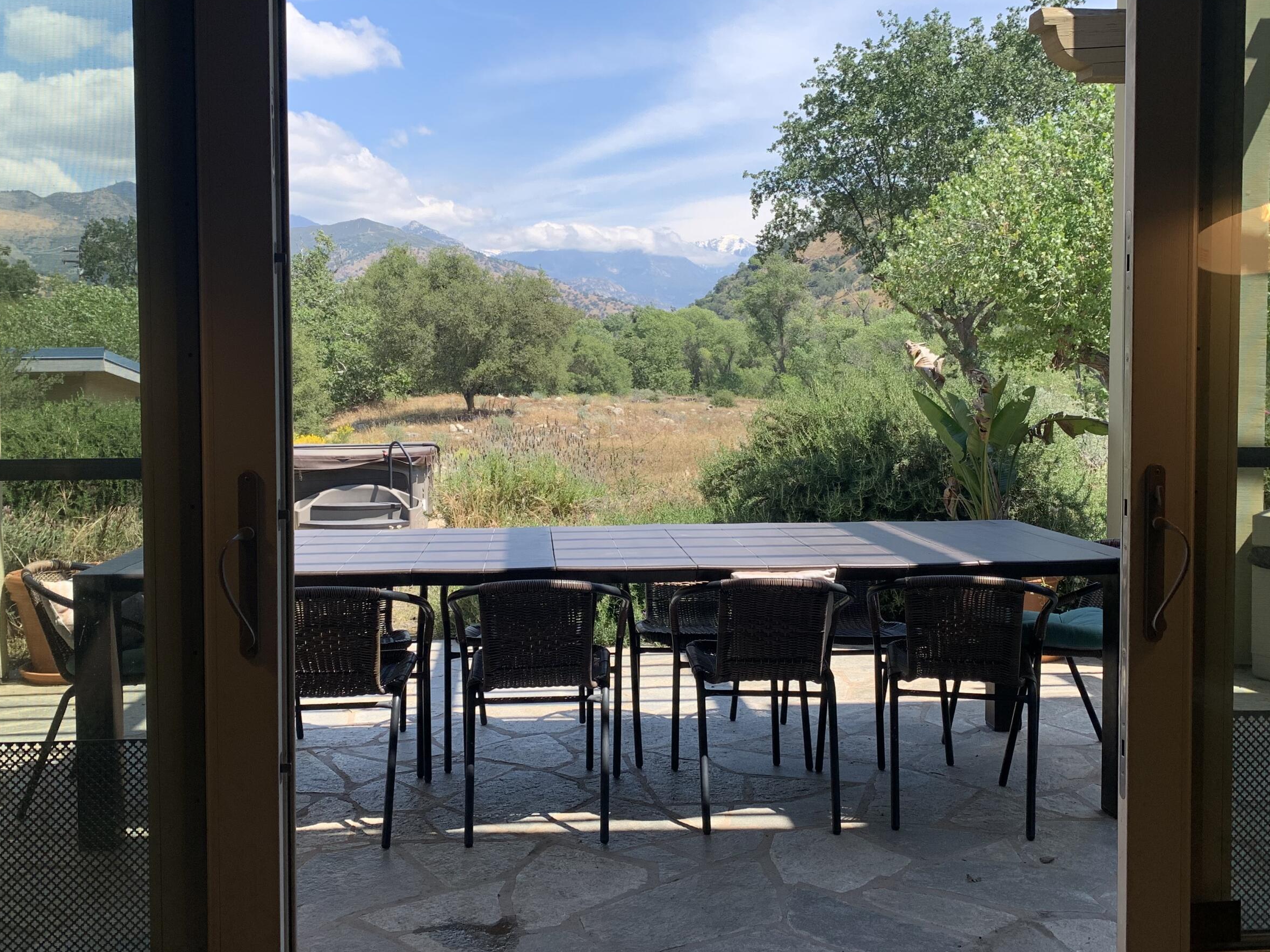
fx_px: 1211
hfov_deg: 55.3
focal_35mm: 33
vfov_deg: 42.9
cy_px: 451
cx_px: 618
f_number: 1.8
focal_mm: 4.25
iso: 25
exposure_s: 1/1176
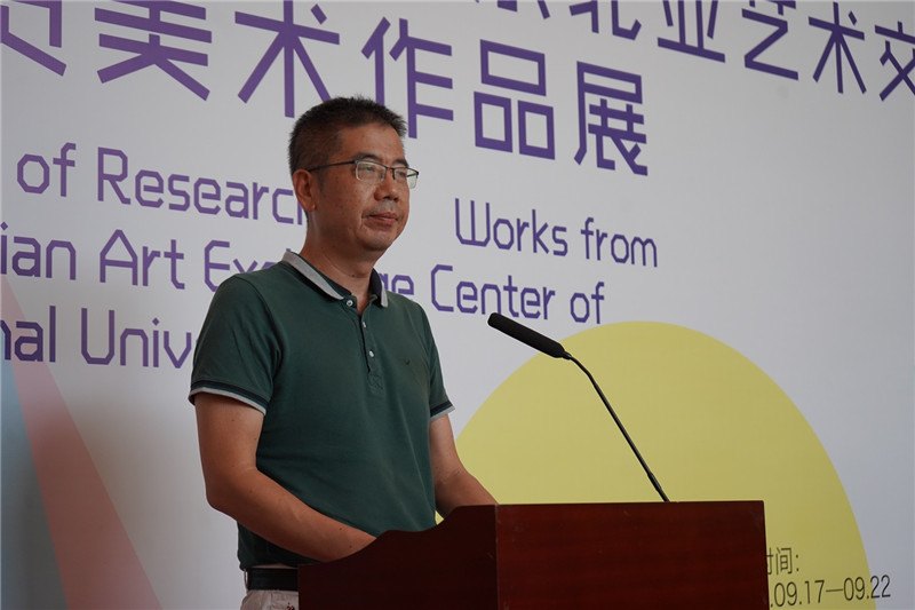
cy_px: 305
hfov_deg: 31.4
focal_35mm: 64
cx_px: 458
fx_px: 1626
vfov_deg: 21.2
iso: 1000
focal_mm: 64
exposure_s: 1/160
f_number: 5.6
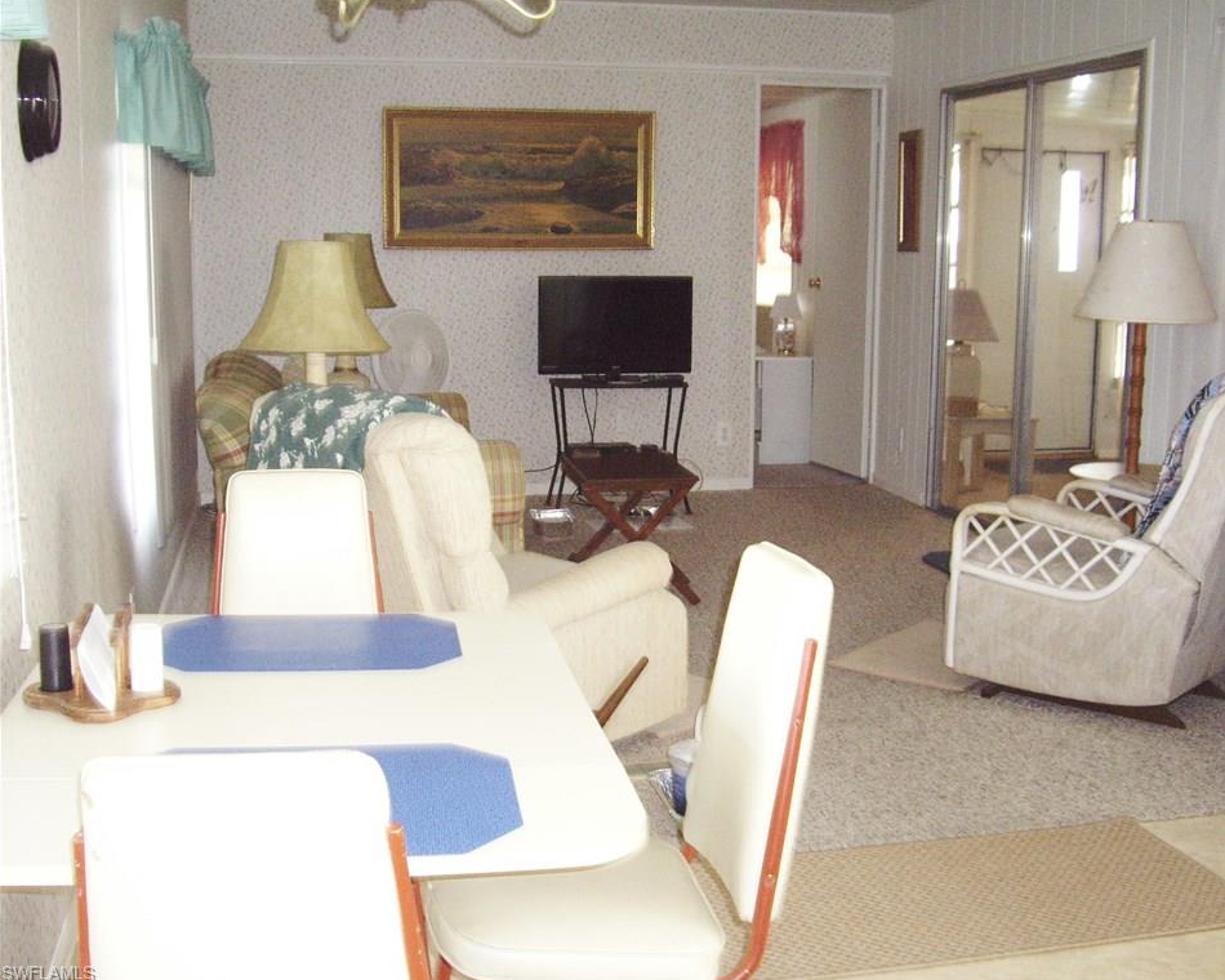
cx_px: 659
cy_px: 490
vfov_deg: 37.3
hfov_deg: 45.8
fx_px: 1450
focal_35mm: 40
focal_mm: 7.9
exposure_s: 1/15
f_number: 2.8
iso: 200
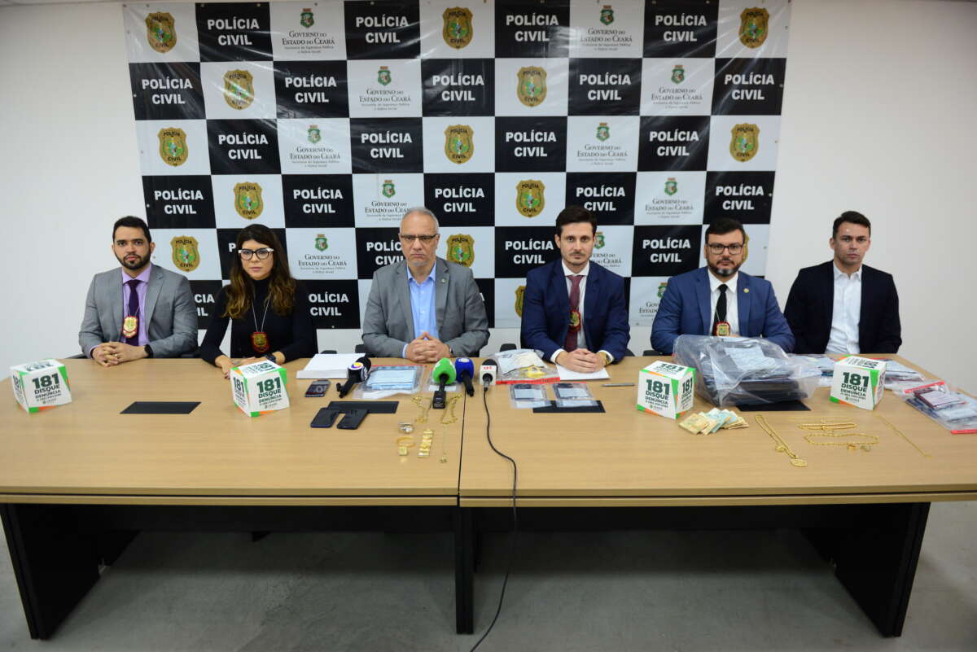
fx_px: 652
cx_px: 488
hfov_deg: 73.7
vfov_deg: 53.2
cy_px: 326
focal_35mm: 24
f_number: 2.8
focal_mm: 24
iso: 1600
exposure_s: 1/500
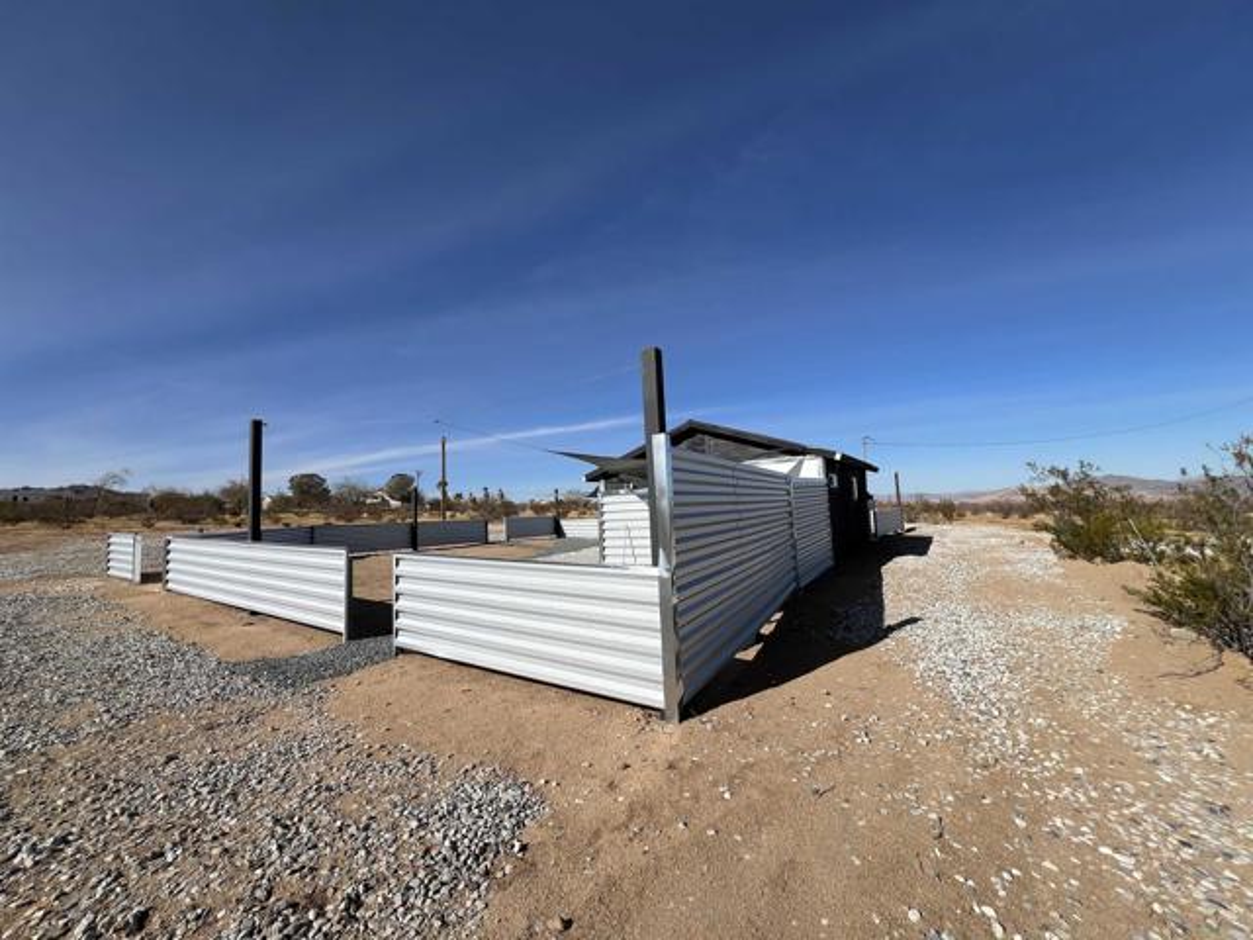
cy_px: 470
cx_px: 626
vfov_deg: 89.9
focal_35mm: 13
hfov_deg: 106.2
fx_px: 471
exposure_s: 1/3534
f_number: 1.8
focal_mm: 1.57
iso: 32
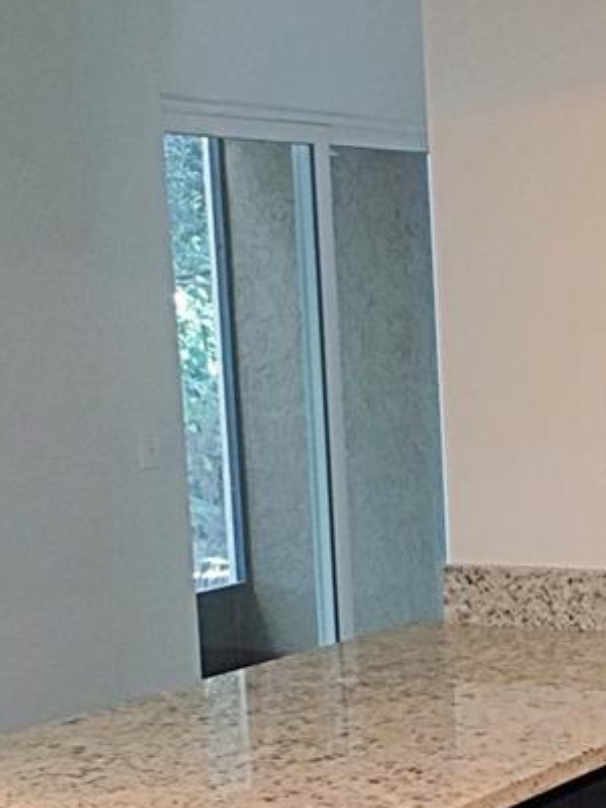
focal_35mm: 87
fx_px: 2031
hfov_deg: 16.4
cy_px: 594
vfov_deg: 22.3
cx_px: 697
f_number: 2.2
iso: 200
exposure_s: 1/33
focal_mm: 4.15
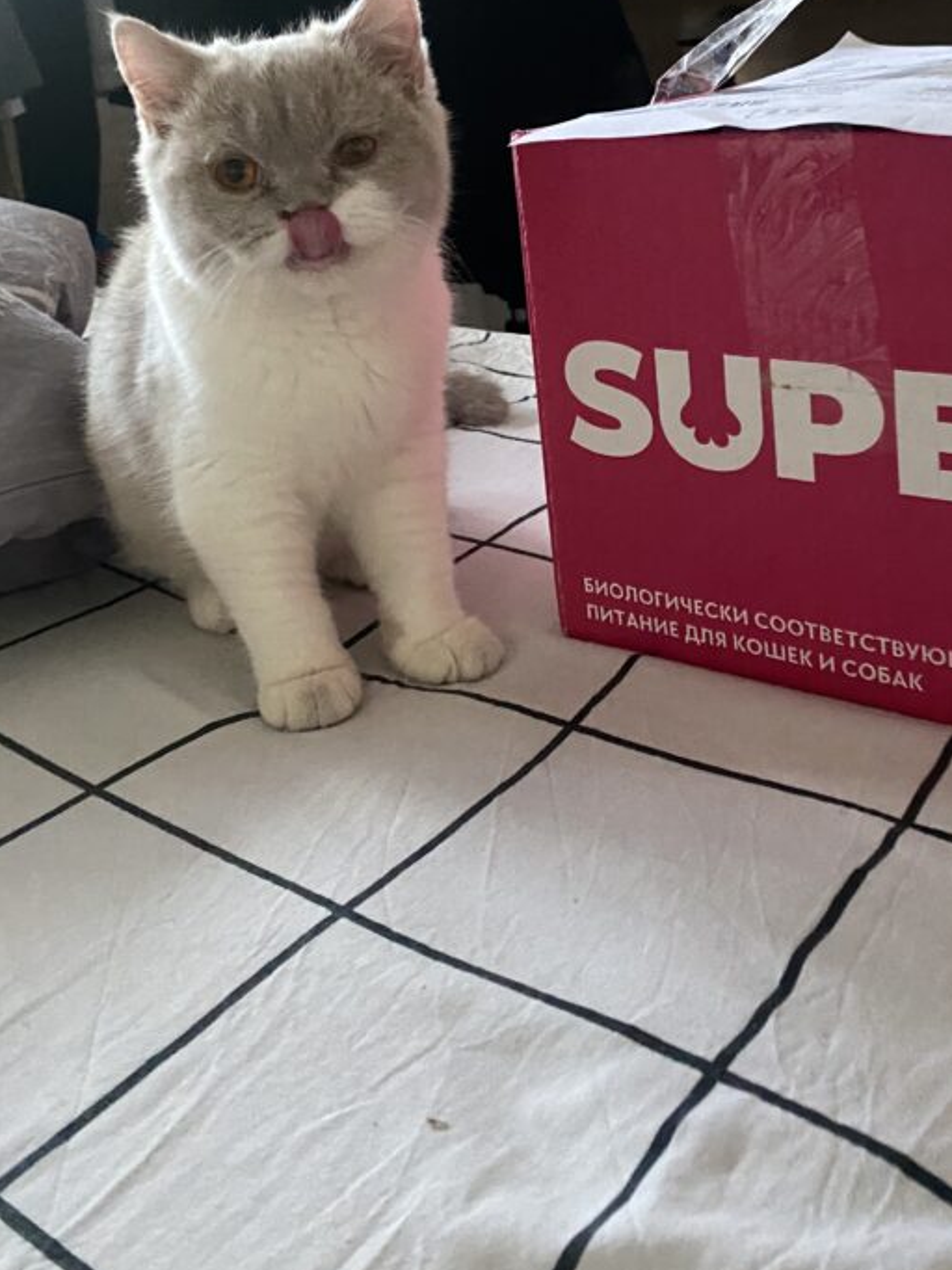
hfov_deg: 36.4
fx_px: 1431
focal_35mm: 39
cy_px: 361
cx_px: 649
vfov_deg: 46.6
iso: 640
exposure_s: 1/40
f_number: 1.8
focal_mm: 4.25
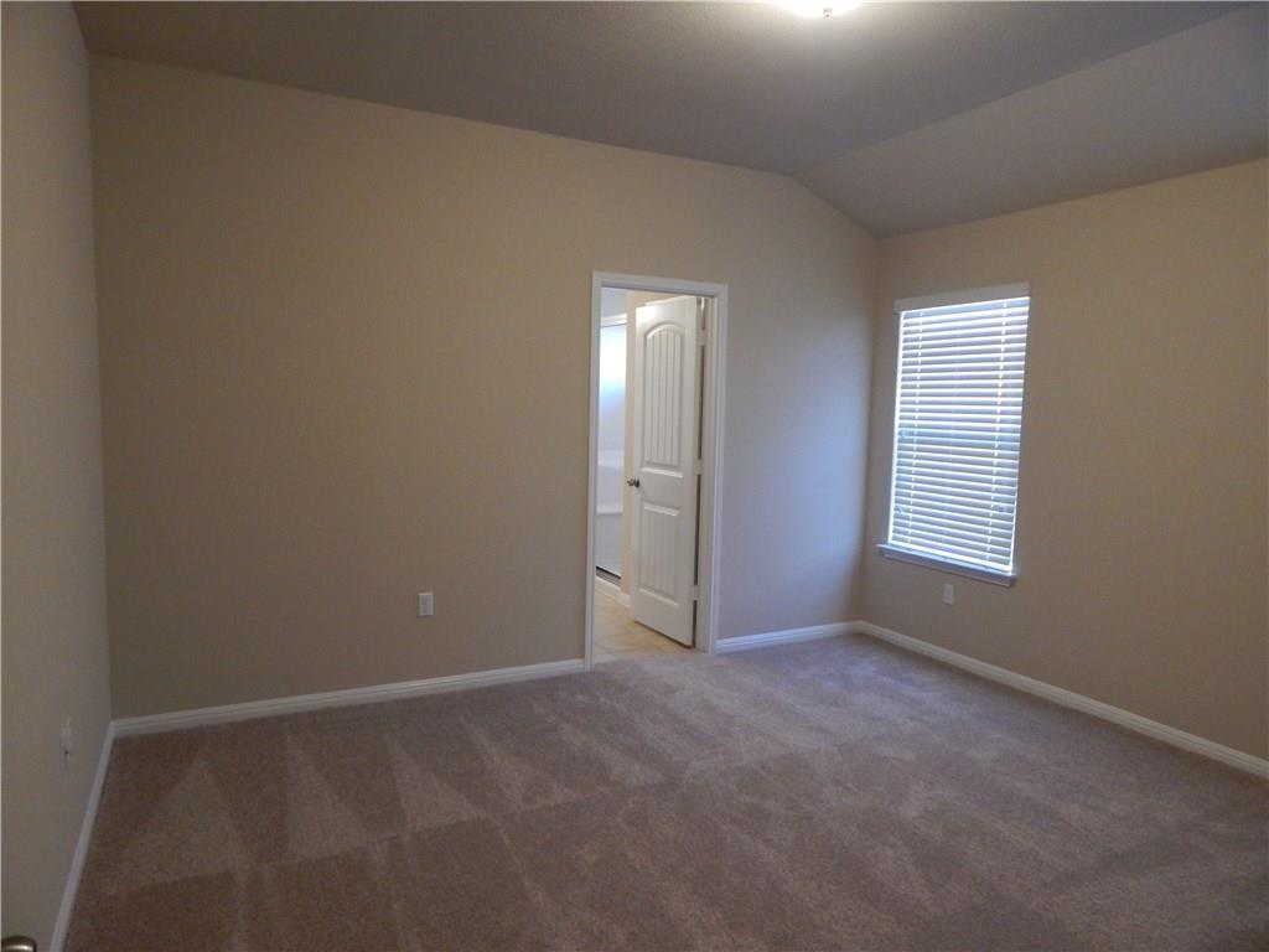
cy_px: 476
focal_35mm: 22
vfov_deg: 61.1
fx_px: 807
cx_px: 634
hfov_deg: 76.4
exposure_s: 1/25
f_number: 3
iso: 400
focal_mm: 4
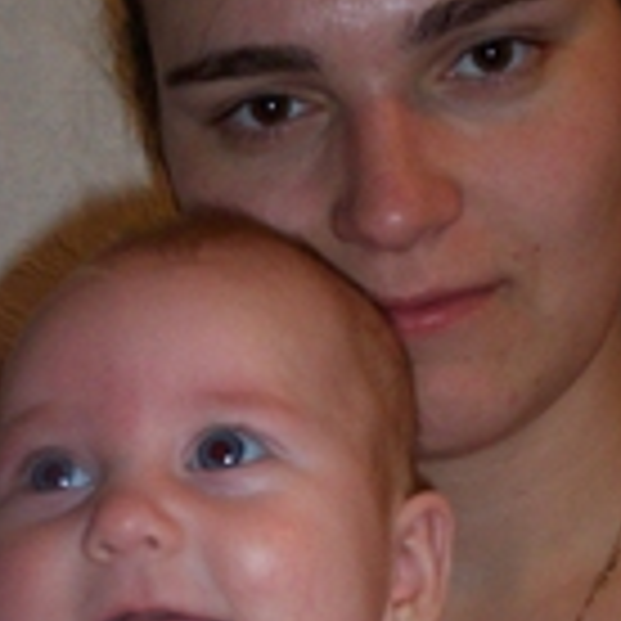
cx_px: 338
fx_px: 2111
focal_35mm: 104
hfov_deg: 16.7
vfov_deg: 16.7
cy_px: 446
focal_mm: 5.9
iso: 140
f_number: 4.5
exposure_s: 1/64
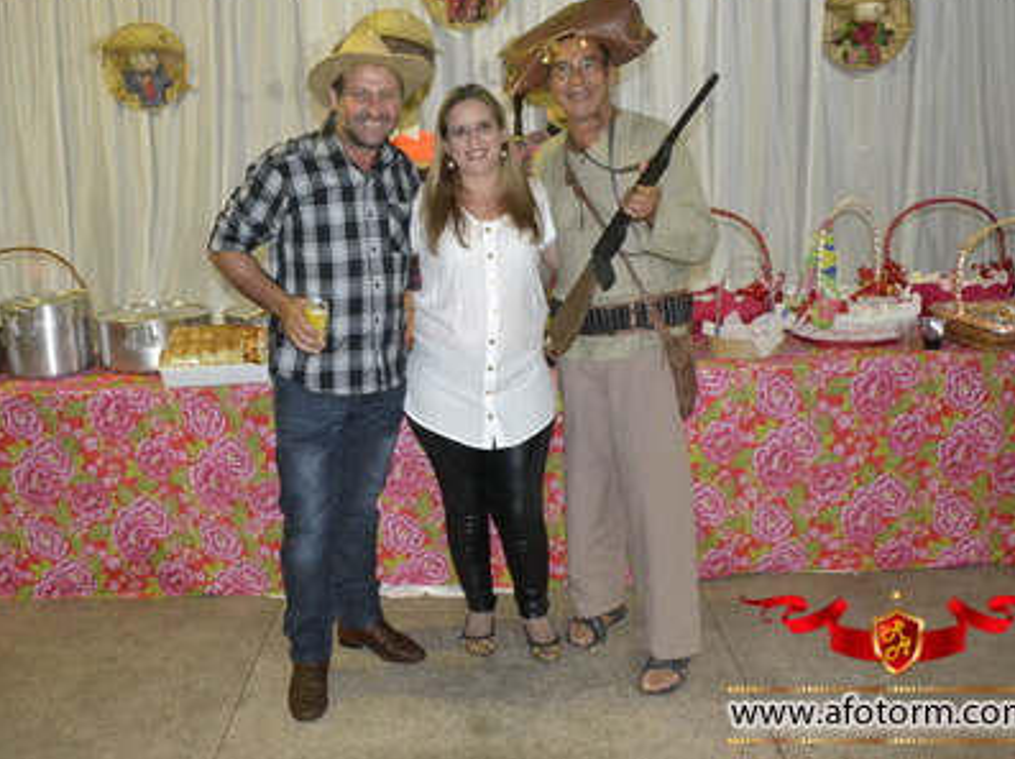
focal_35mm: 36
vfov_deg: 39.6
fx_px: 1055
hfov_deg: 51.3
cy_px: 342
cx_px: 464
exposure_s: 1/60
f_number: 3.5
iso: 3200
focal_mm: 20
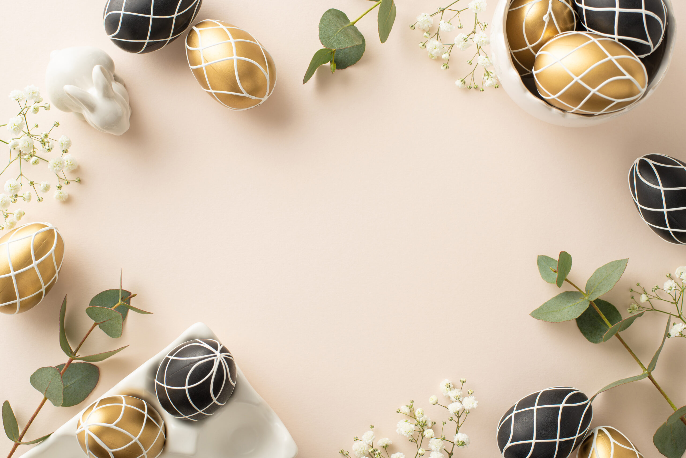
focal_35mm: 50
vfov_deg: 27.0
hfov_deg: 39.6
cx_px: 343
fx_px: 953
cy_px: 229
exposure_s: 1/125
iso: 100
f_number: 8
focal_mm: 50
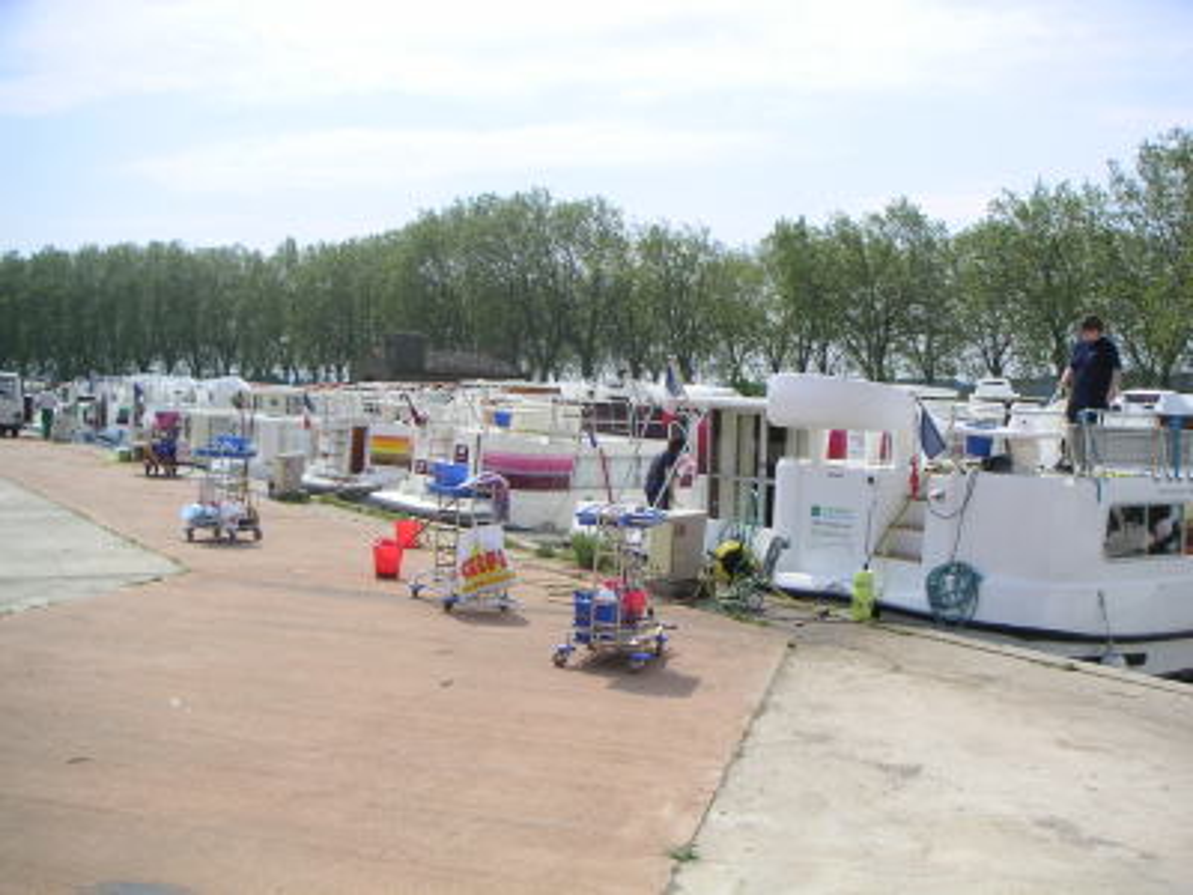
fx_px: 1275
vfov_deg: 38.7
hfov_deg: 50.1
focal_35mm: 37
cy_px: 448
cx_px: 596
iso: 50
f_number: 6.7
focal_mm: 5.7
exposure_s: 1/180
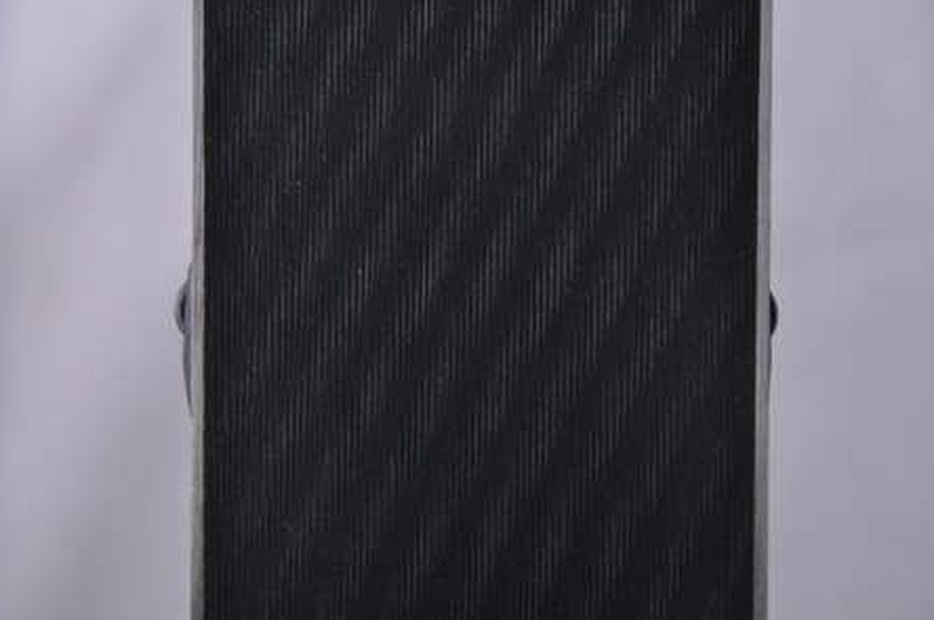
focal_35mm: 160
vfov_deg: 8.6
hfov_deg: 12.9
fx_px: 4134
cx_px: 467
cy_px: 308
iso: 3200
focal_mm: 105
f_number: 9.5
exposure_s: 1/125
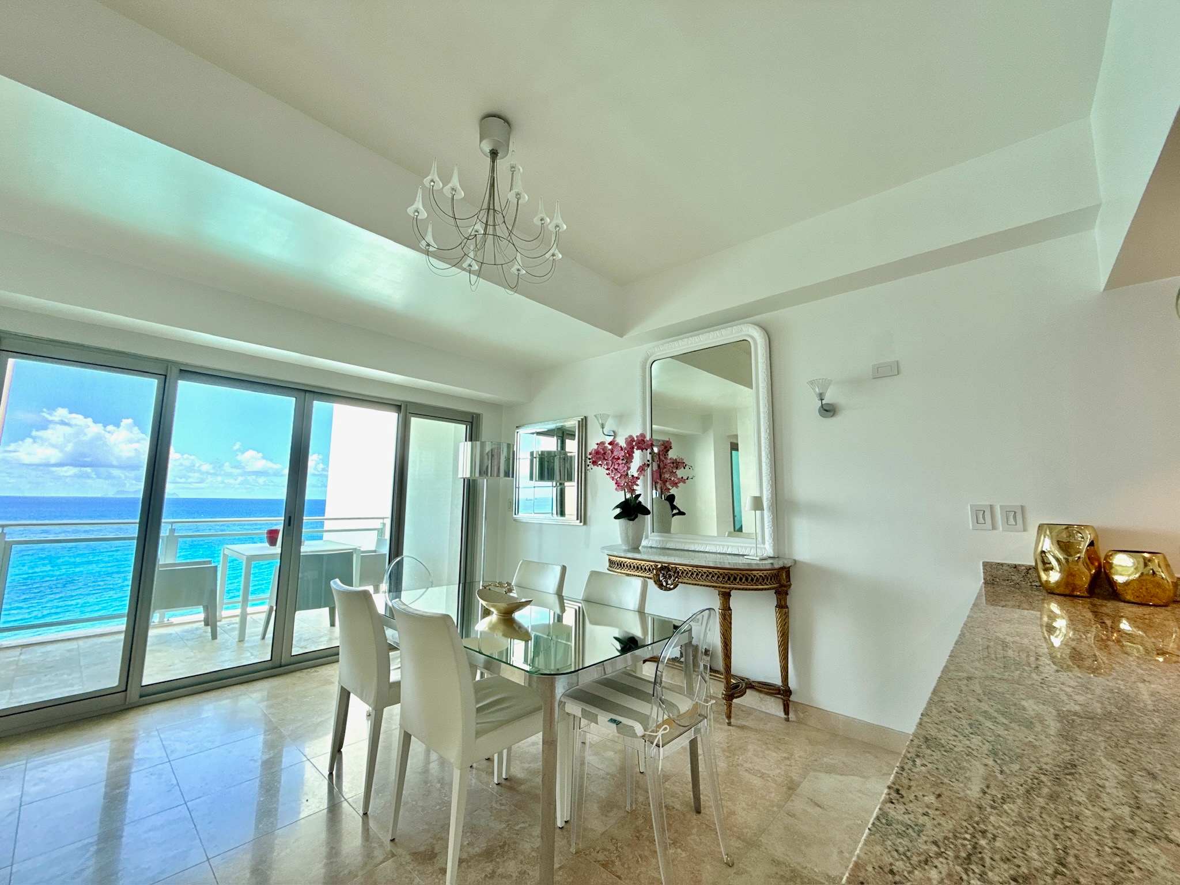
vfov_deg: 85.7
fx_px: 477
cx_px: 590
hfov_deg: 102.1
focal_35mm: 14
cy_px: 442
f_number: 2.2
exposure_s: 1/202
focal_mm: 2.22
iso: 64
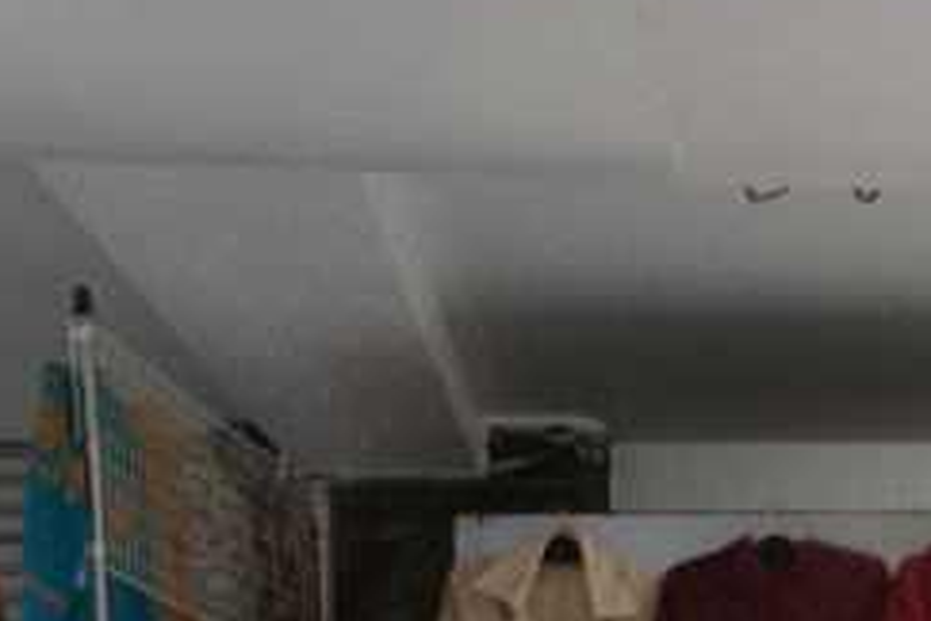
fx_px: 2680
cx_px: 1433
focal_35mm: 104
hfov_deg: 17.5
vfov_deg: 12.5
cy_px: 978
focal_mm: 21
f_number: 5
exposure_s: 1/60
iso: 200
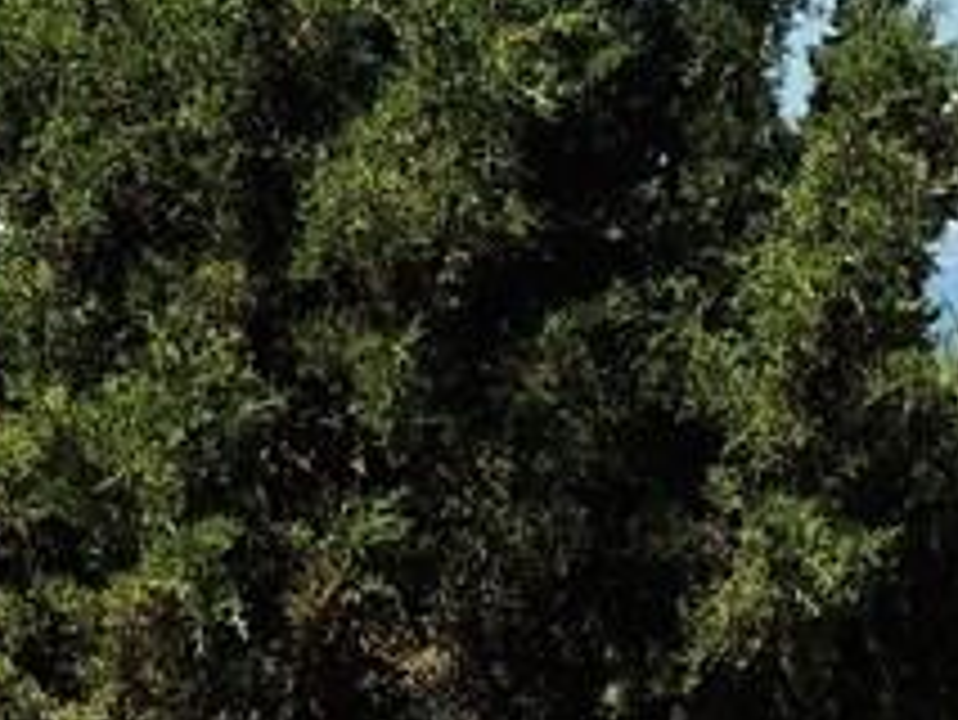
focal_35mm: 577
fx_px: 15978
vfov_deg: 2.6
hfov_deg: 3.4
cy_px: -171
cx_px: 1084
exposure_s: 1/1000
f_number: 4.2
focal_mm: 21.4
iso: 100
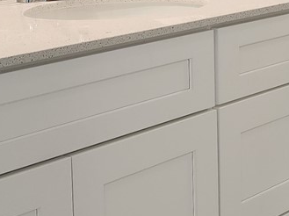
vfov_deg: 13.0
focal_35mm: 112
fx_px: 934
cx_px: 353
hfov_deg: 16.8
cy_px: -5
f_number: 1.8
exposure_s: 1/120
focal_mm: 6.4
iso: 100
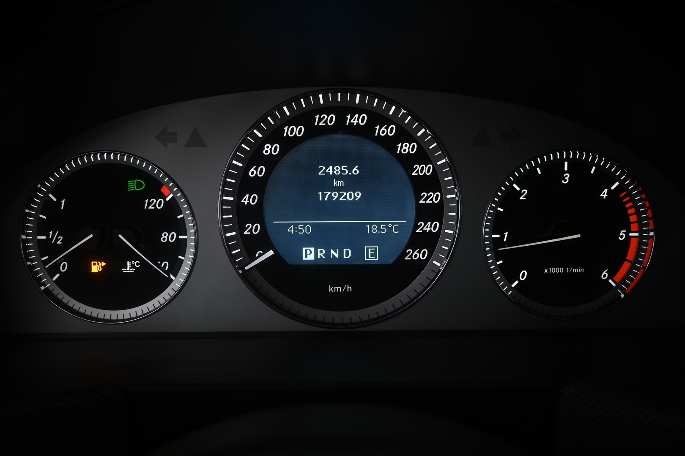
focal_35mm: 30
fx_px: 571
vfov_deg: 43.6
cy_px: 228
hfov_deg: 61.9
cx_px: 342
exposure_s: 1/30
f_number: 3.8
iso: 640
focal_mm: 20
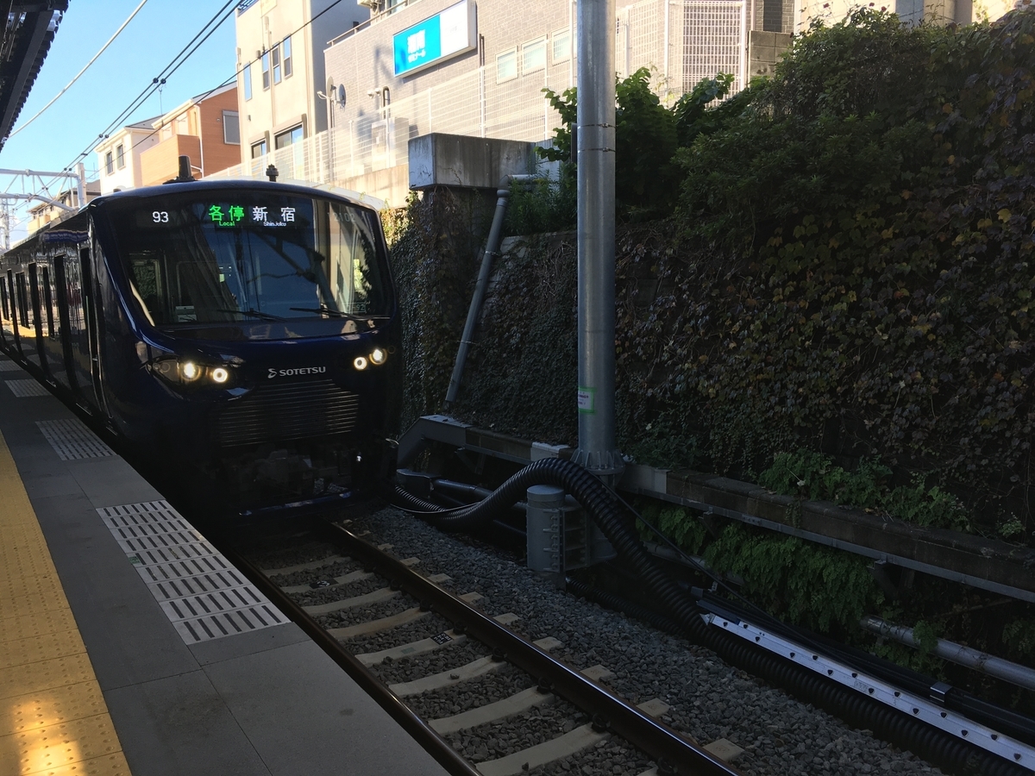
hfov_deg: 61.7
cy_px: 388
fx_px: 867
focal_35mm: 29
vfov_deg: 48.2
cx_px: 518
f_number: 2.2
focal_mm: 4.15
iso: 25
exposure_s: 1/253
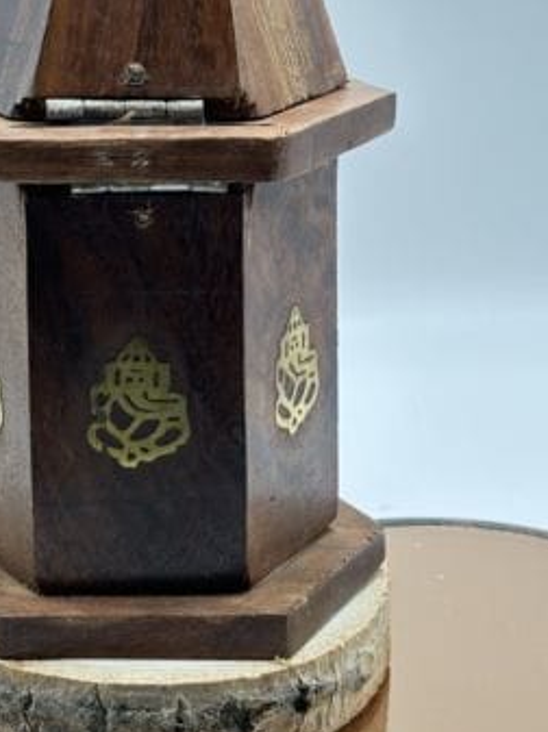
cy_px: 164
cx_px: 152
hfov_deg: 14.3
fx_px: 2178
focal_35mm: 103
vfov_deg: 18.9
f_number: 1.6
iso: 50
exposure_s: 1/100
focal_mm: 5.96
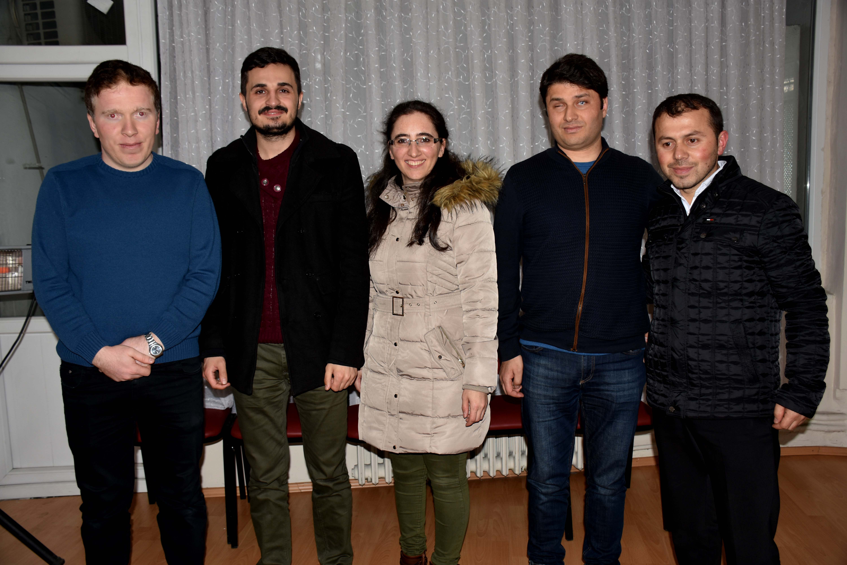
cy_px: 282
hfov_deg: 61.9
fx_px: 706
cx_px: 424
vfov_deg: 43.6
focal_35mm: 30
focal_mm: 20
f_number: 3.5
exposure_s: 1/60
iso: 200
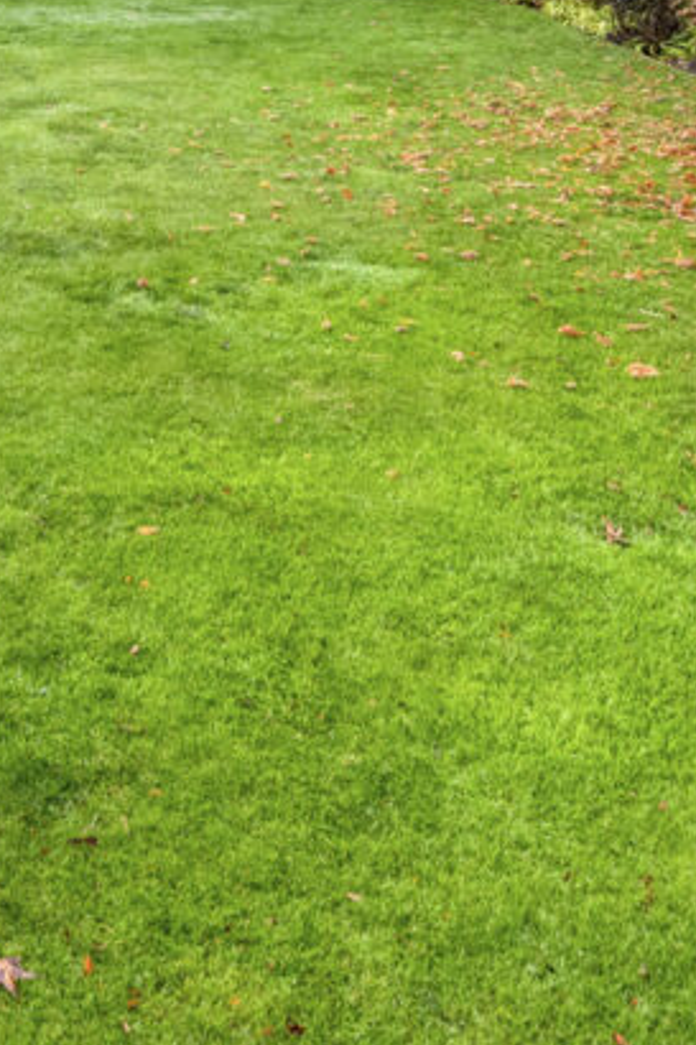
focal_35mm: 60
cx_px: -97
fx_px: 1741
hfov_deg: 21.3
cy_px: -178
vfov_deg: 29.2
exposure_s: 1/200
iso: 200
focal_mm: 16
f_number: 8
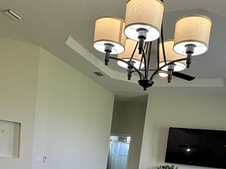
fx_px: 300
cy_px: 220
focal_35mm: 46
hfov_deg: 41.2
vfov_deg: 26.7
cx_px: 112
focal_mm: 2.22
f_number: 2.2
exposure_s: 1/120
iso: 320
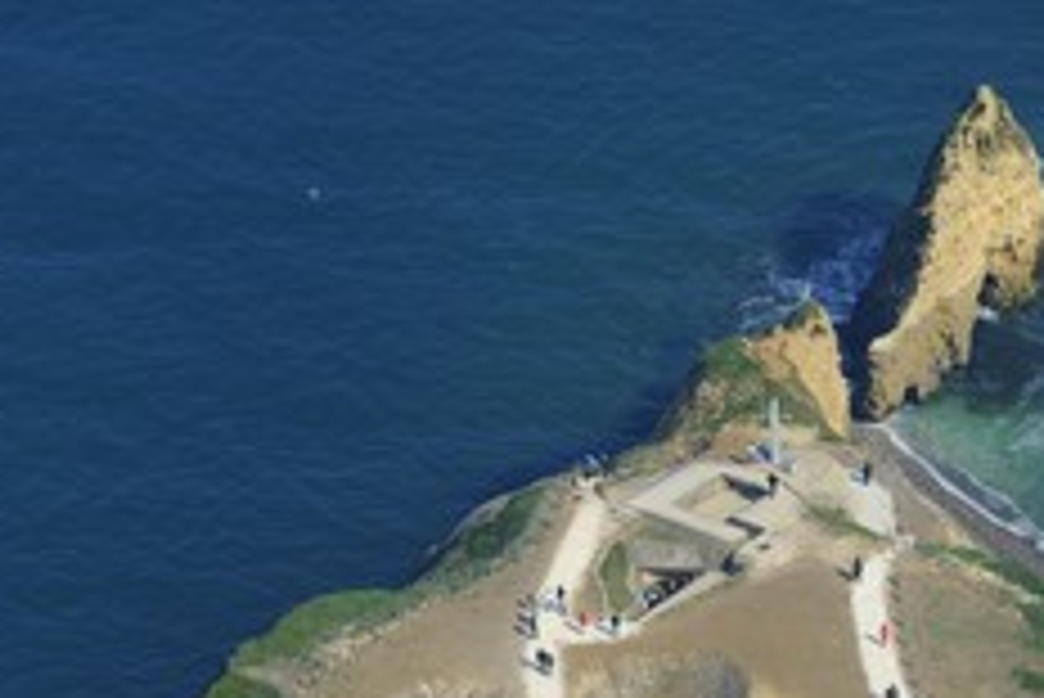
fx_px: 10475
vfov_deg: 3.8
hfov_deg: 5.7
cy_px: 486
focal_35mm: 361
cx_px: 803
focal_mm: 200
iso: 400
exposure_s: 1/1600
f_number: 5.6
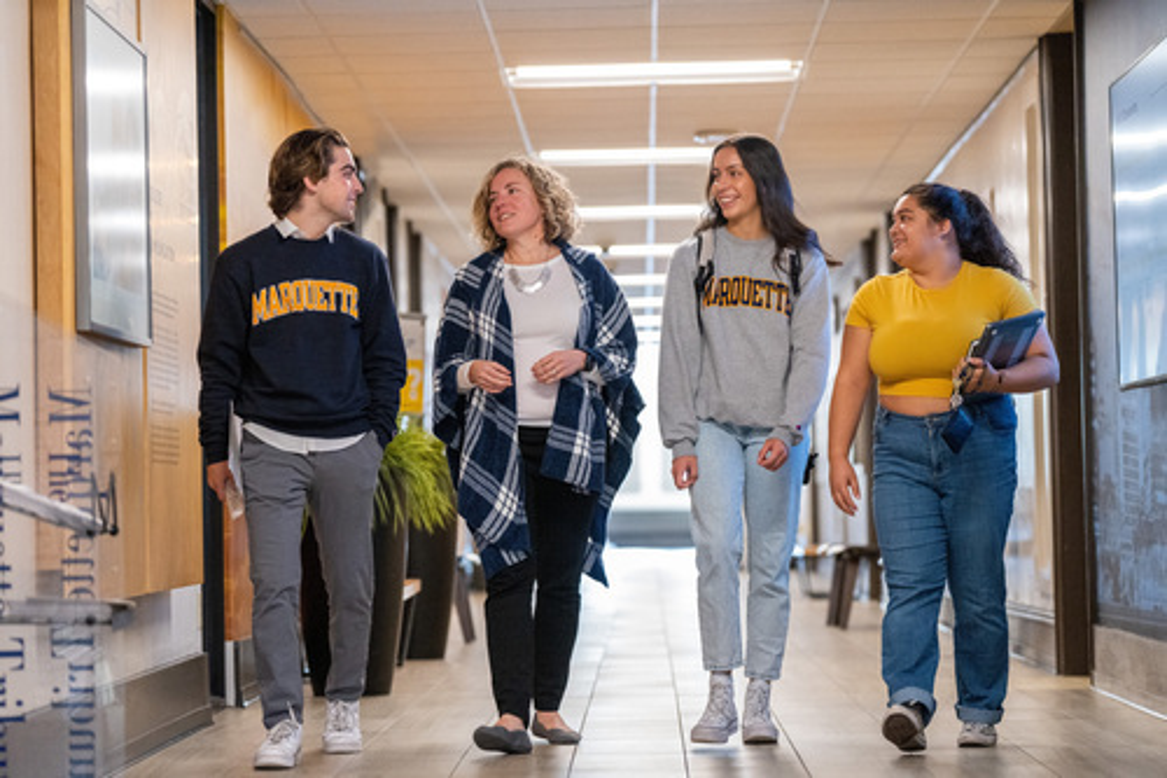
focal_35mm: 111
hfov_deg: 18.4
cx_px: 584
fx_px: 3597
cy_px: 389
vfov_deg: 12.3
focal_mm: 111
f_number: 2.8
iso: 6400
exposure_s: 1/500
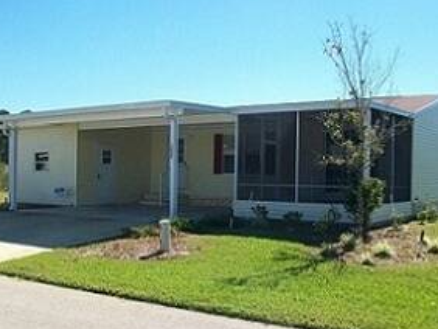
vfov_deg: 32.9
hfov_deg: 42.9
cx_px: 209
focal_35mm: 44
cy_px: 163
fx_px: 557
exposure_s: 1/311
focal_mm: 5.7
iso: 80
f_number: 5.5
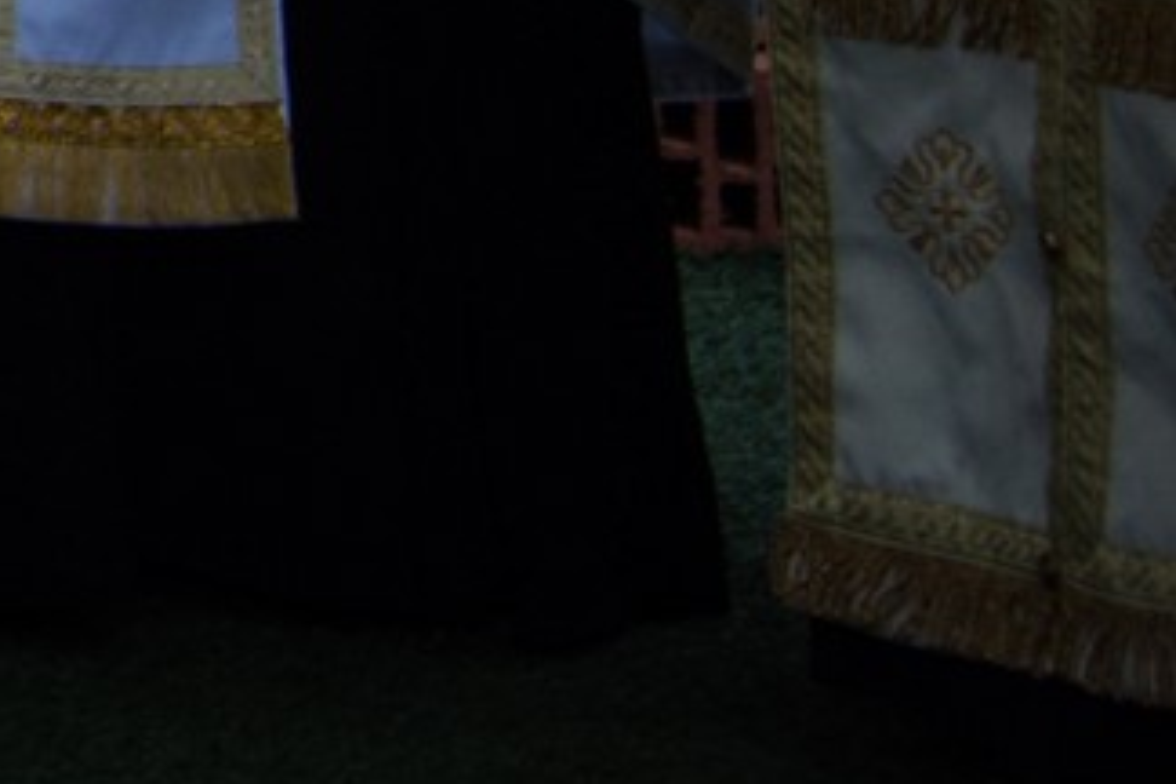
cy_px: -1474
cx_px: -2283
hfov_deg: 4.9
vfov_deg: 3.4
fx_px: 13131
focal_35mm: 402
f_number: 4.8
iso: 400
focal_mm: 68
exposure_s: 1/60
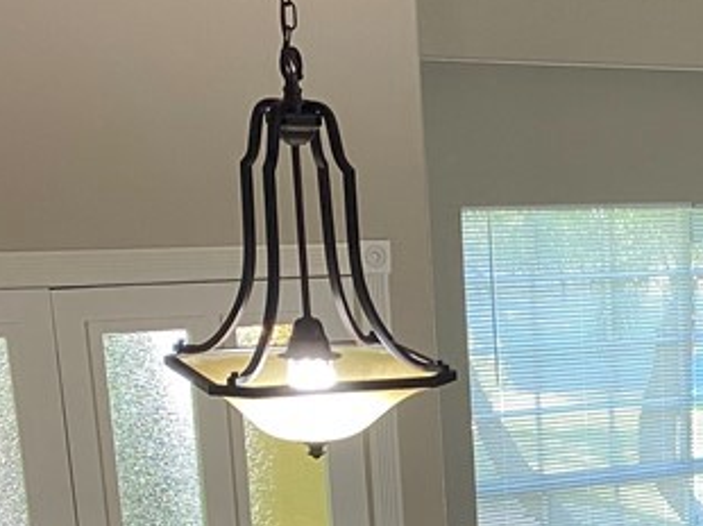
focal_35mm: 86
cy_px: 637
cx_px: 968
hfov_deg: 20.4
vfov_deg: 16.4
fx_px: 1745
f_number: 1.8
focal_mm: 4.25
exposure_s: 1/60
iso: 200
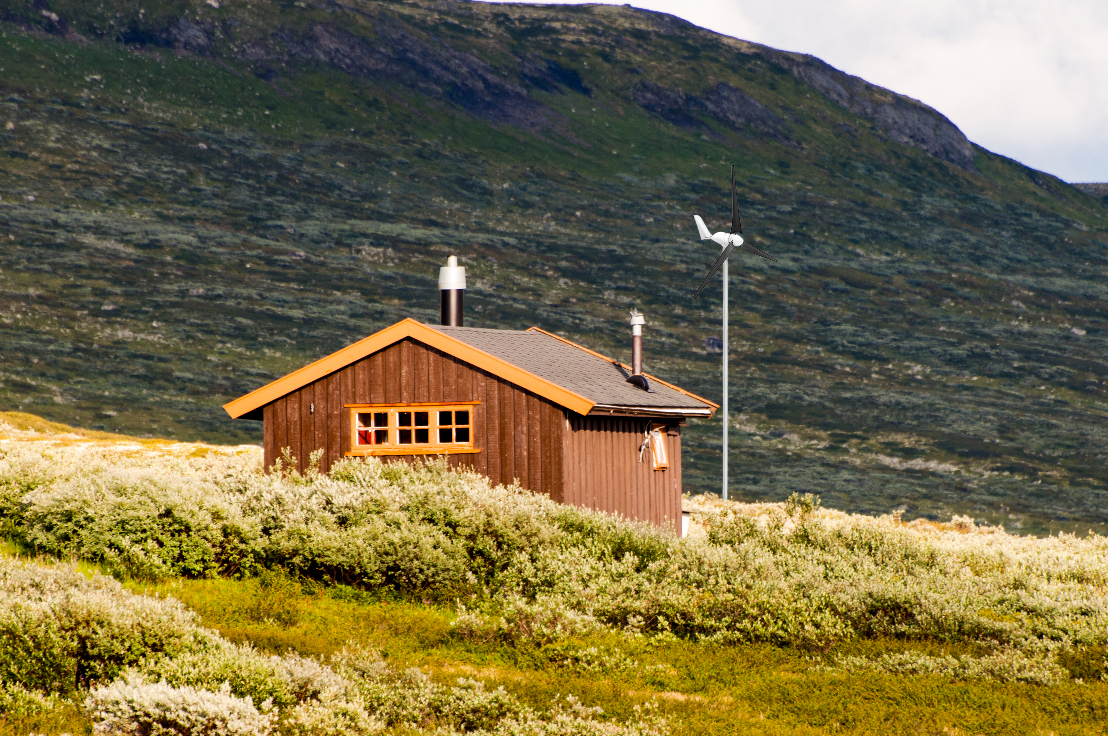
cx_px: 554
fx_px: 13833
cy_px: 368
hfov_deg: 4.6
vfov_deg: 3.0
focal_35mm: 450
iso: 200
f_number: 9
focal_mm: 300
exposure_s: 1/160
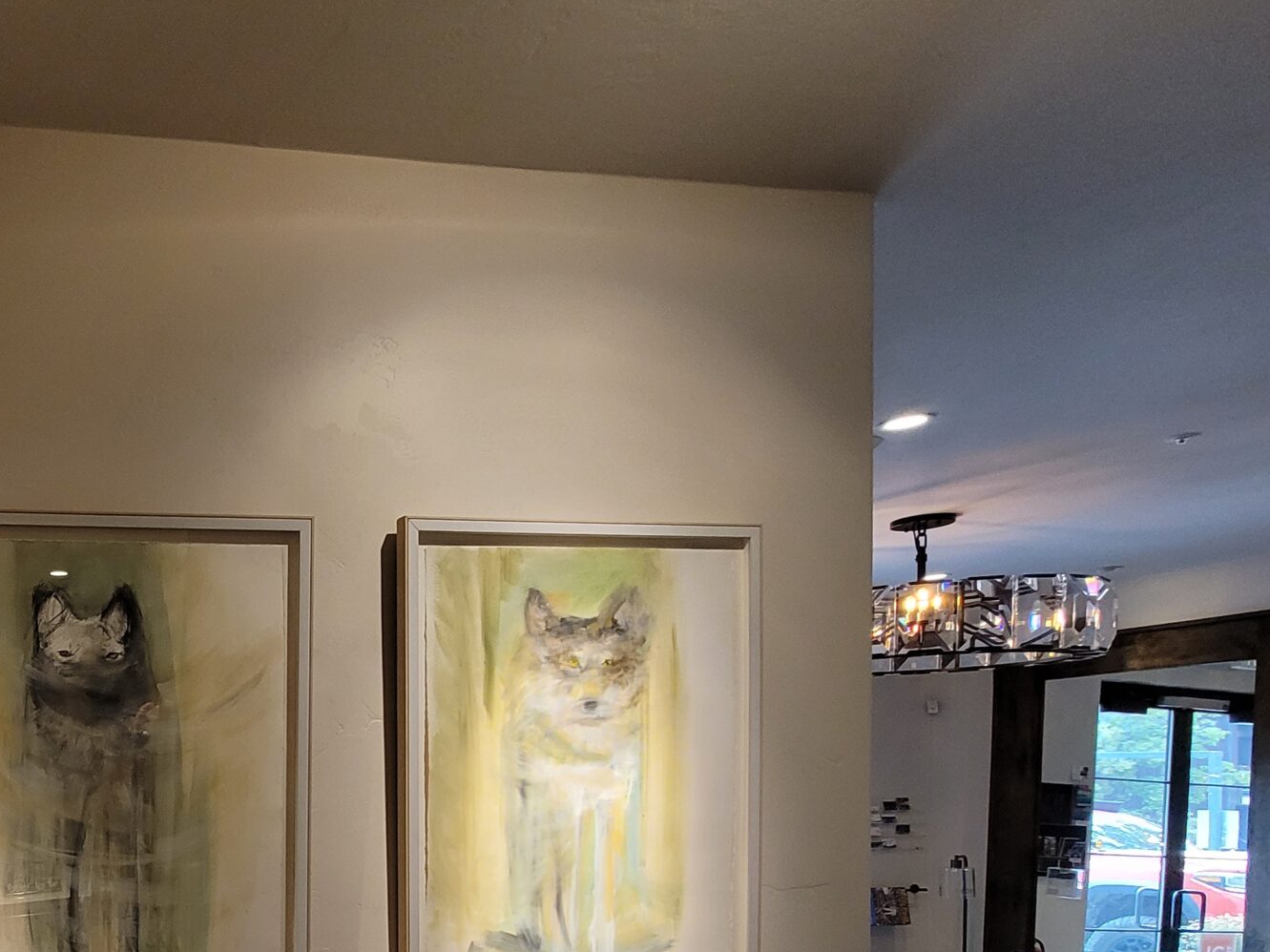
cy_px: 816
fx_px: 917
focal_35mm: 25
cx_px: 84
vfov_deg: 50.1
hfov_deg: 57.5
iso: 320
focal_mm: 2.2
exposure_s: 1/60
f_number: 2.2
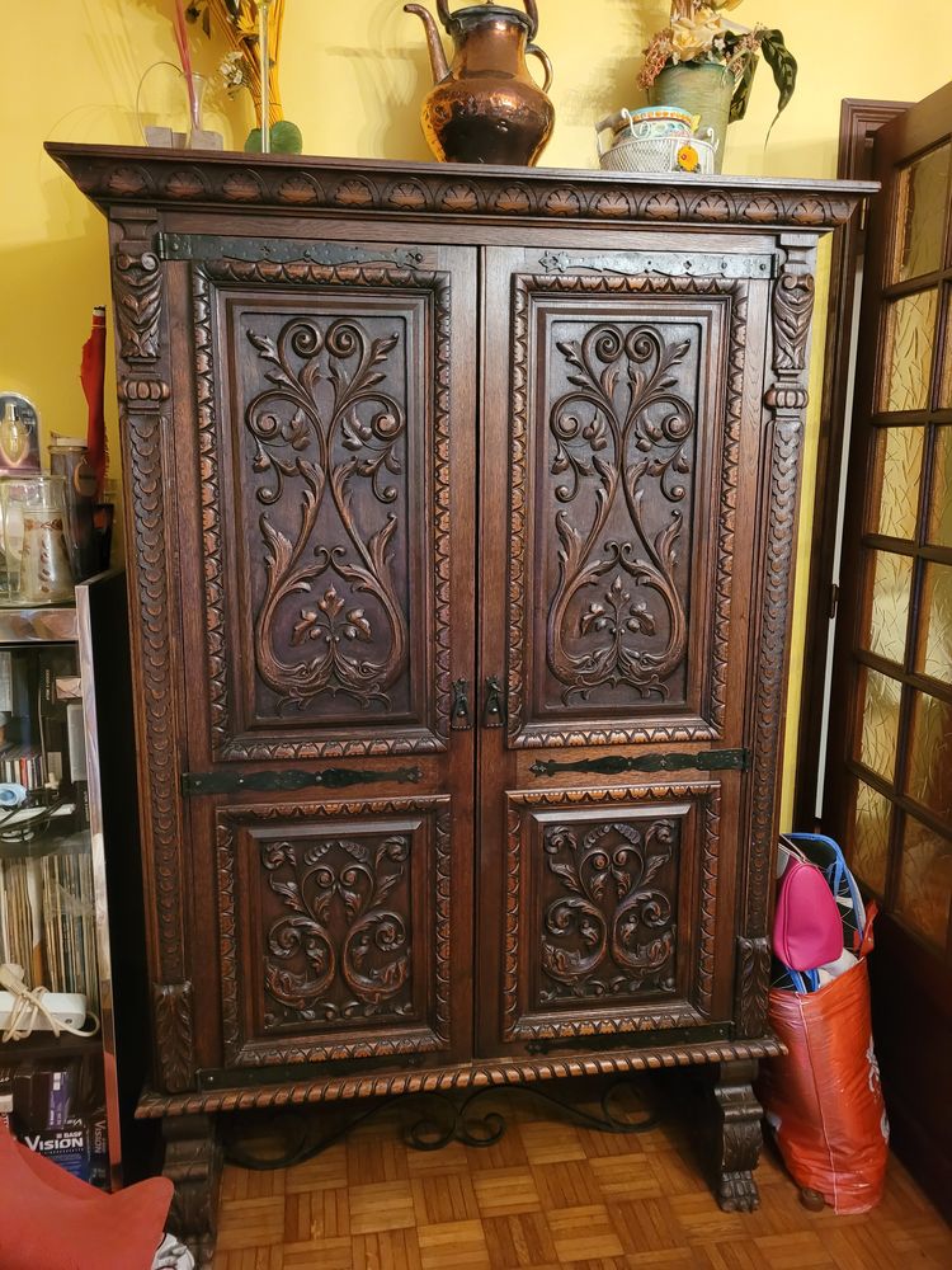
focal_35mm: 26
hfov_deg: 53.1
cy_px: 635
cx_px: 476
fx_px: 953
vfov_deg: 67.3
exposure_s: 1/25
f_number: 1.8
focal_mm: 5.4
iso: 800
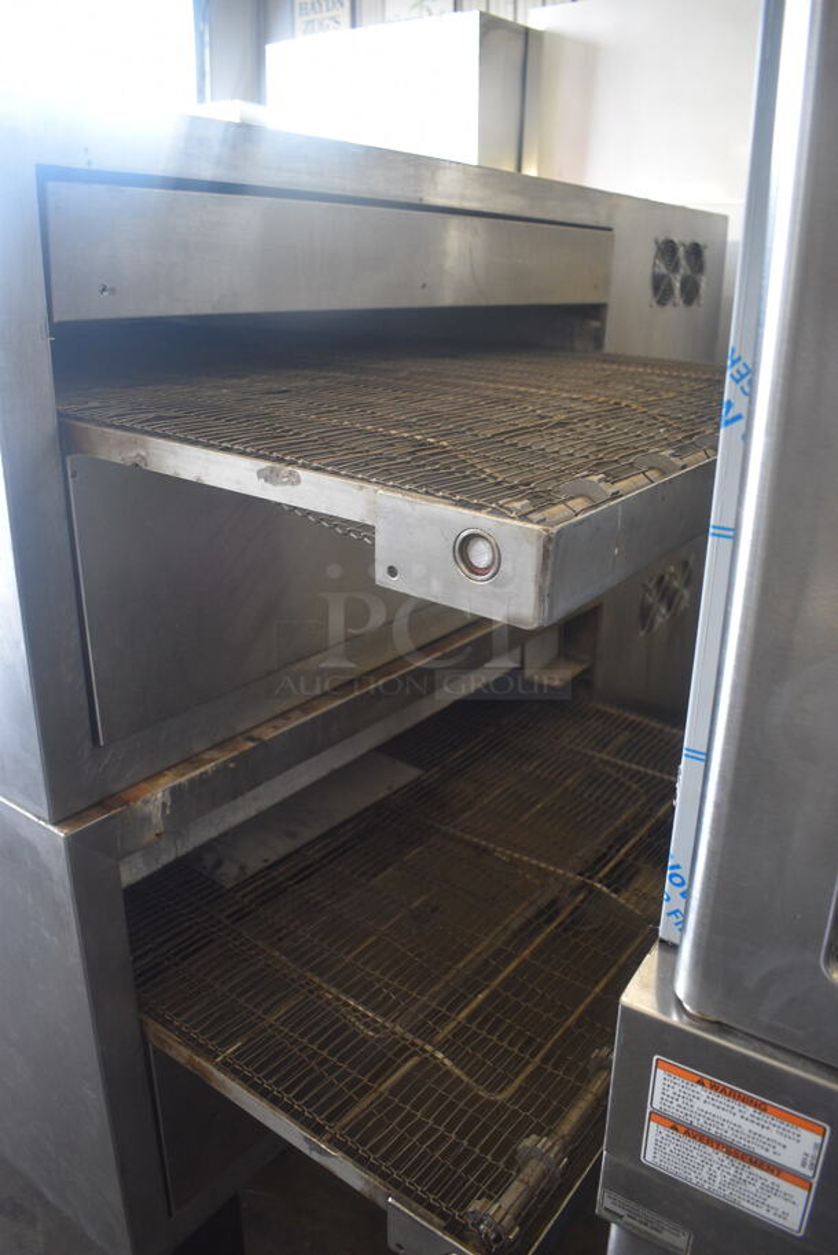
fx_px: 941
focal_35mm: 27
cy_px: 628
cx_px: 419
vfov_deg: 67.3
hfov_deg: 48.0
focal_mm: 18
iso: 1000
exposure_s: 1/125
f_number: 3.5
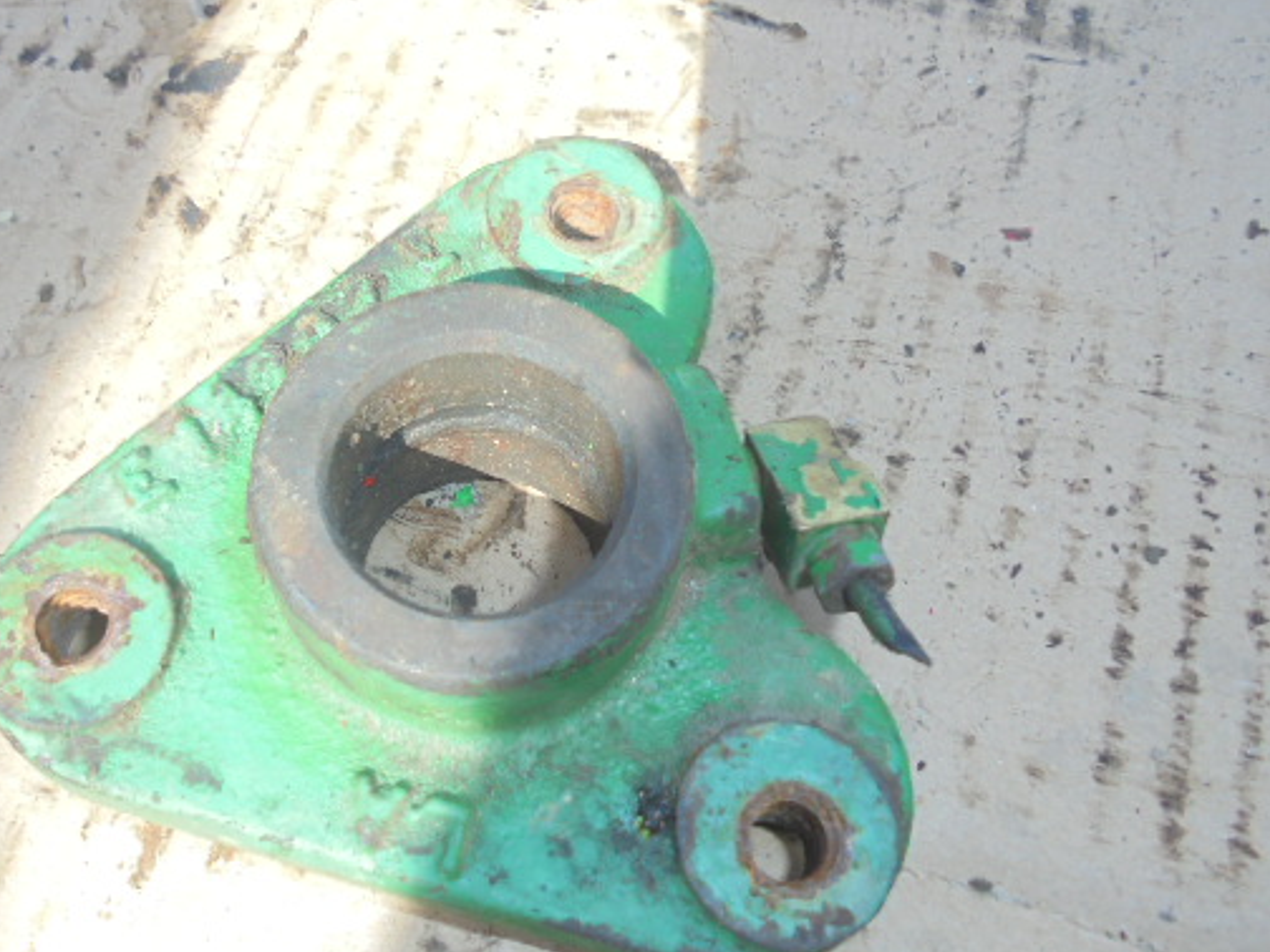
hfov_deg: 54.8
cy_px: 479
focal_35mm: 33
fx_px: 1211
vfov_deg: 42.9
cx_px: 484
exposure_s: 1/250
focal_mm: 4.6
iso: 100
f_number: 3.5
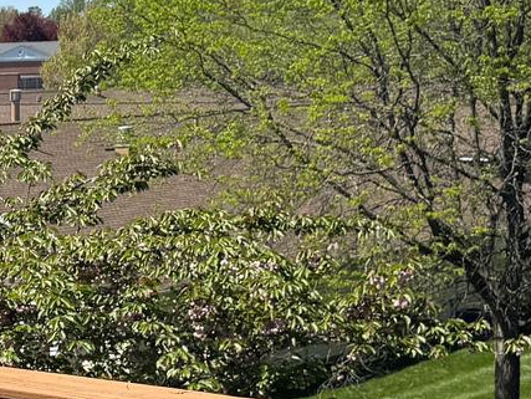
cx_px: -302
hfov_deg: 15.6
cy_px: 235
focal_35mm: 115
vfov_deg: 12.9
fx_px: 1766
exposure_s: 1/3597
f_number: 1.78
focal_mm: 6.76
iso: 80
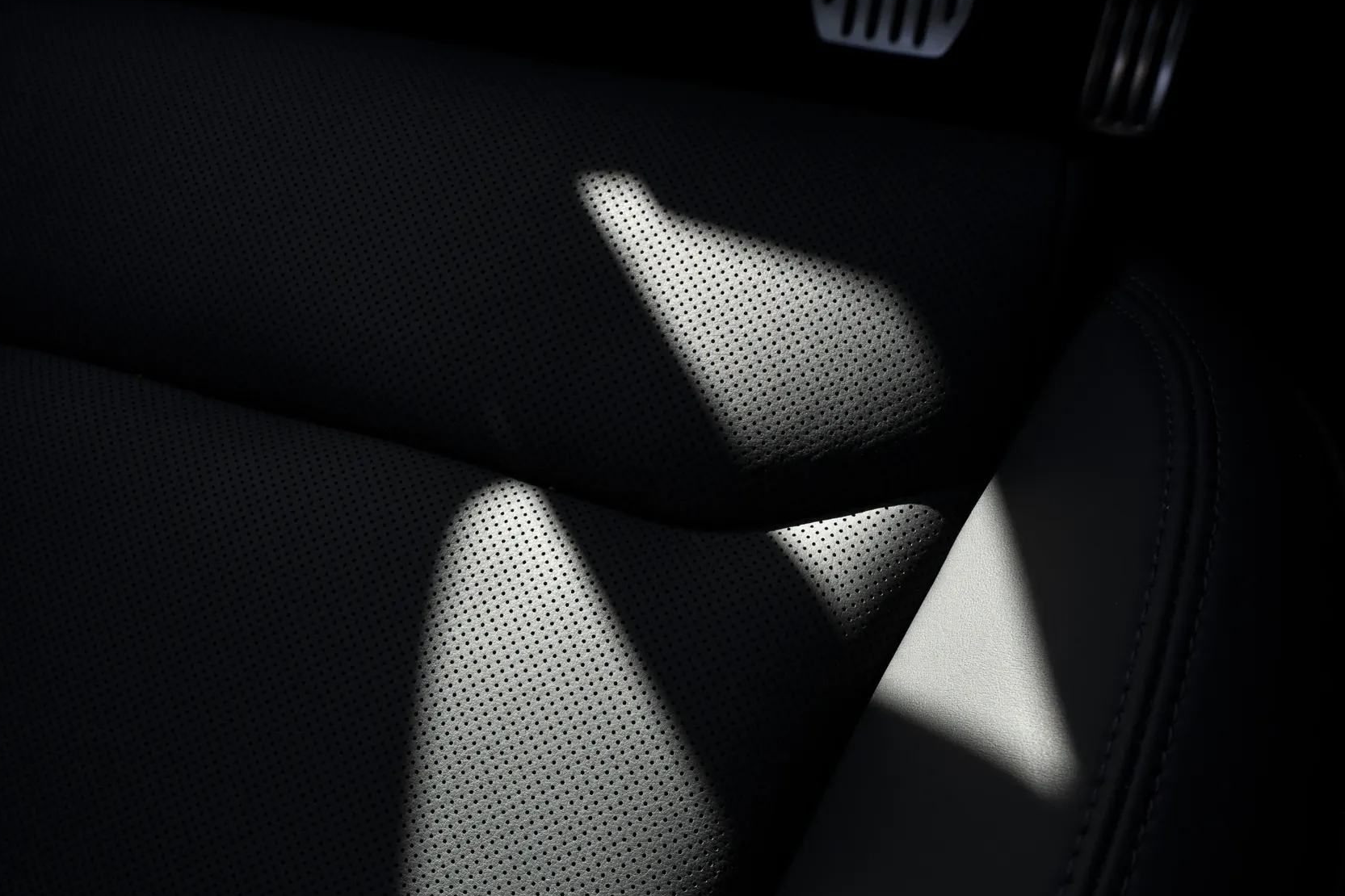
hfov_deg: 60.3
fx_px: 1158
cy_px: 810
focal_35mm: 31
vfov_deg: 39.2
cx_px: 670
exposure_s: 1/125
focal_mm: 20
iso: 125
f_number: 11
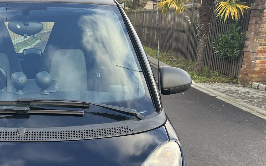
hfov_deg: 32.2
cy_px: 175
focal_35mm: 61
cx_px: 38
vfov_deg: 20.5
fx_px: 442
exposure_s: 1/260
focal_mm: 5.7
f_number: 1.5
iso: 40
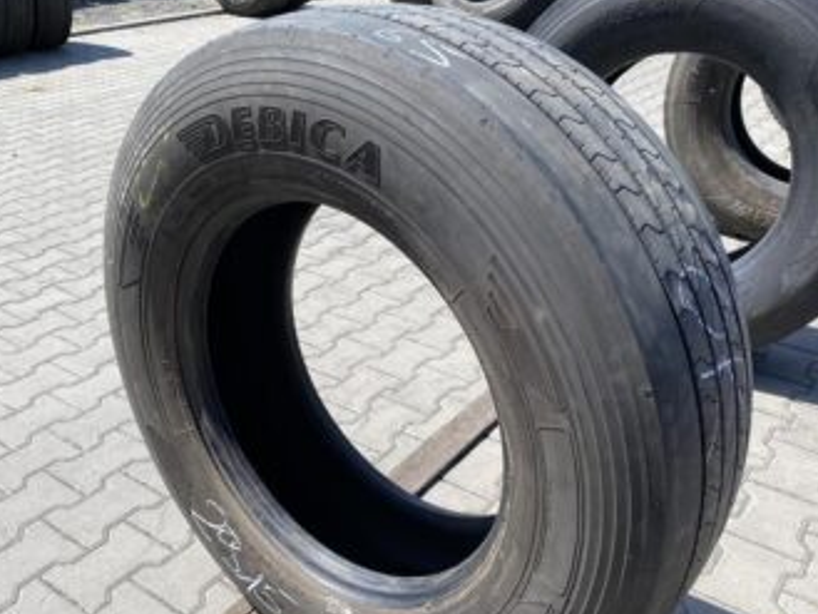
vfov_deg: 41.6
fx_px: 804
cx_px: 358
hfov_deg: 53.8
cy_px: 367
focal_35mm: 34
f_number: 1.8
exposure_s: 1/1362
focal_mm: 4.25
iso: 32
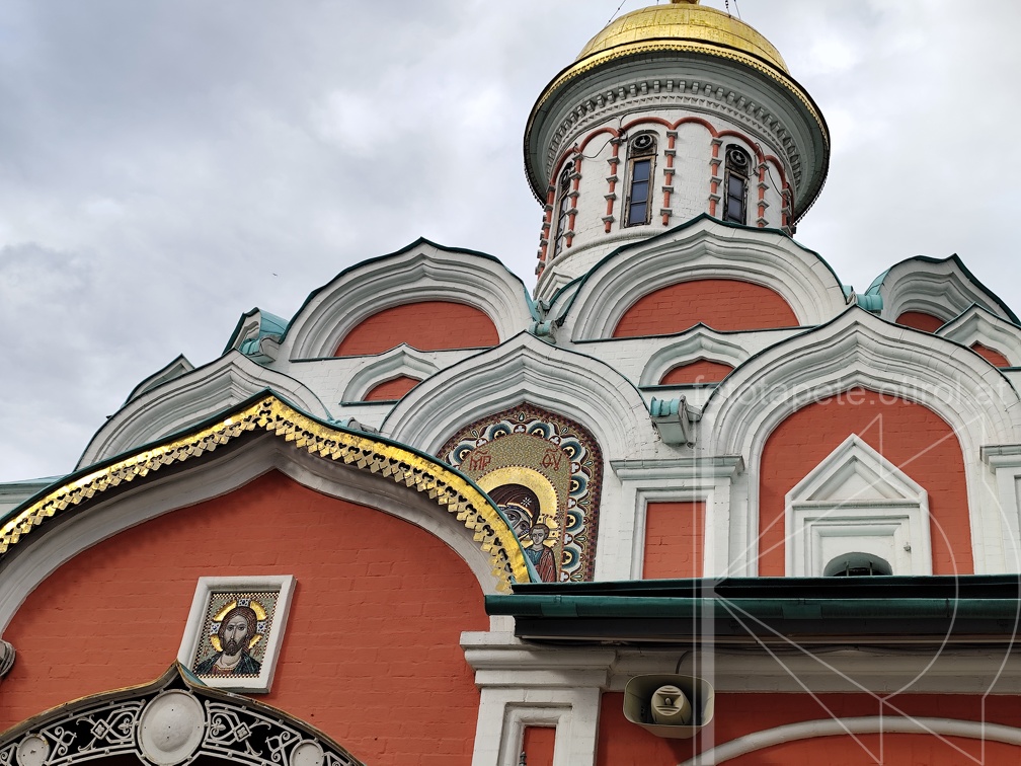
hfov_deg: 41.2
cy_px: 383
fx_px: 1357
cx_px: 510
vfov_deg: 31.5
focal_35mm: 46
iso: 50
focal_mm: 6.19
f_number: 1.65
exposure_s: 1/787
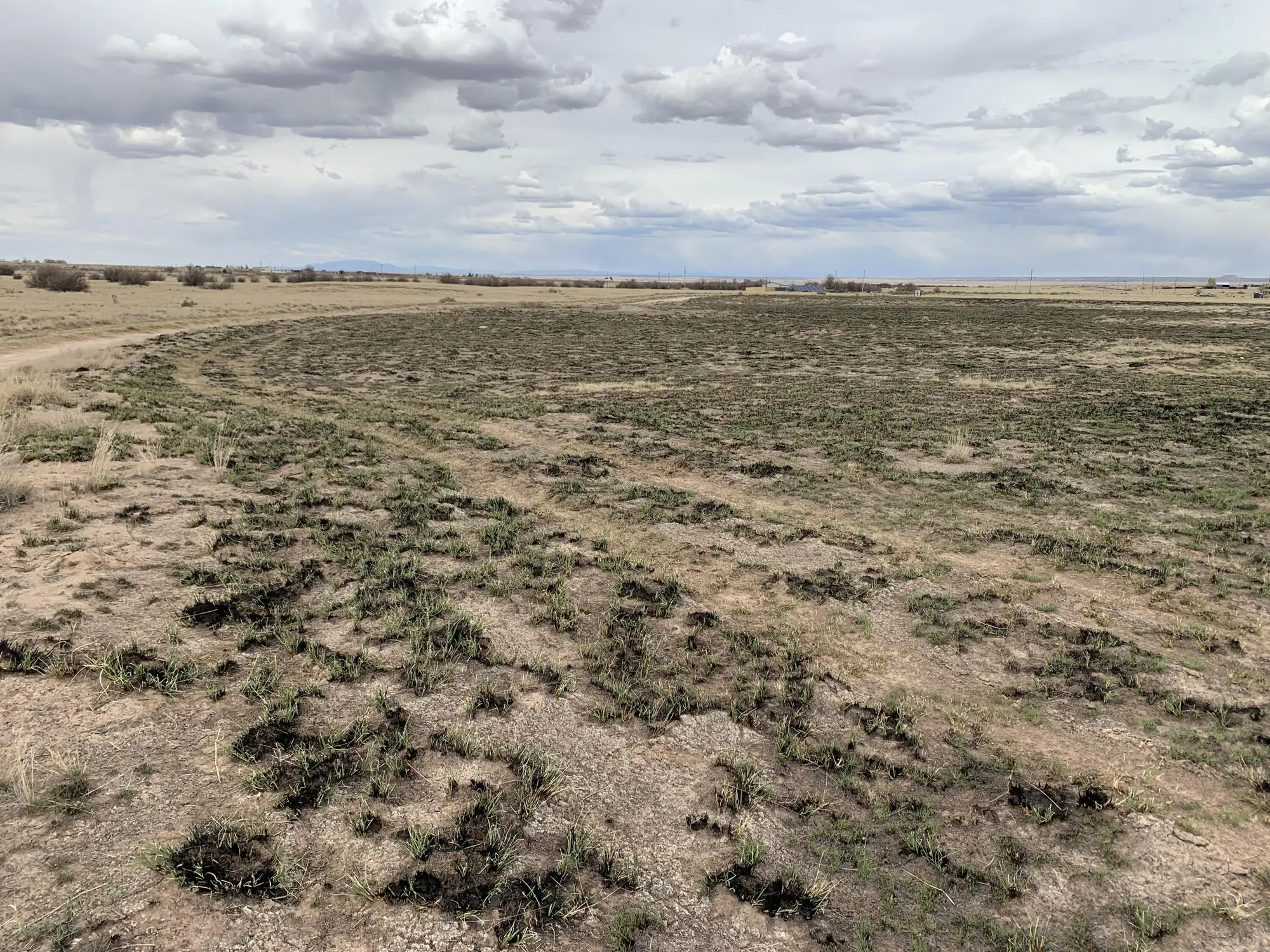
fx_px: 954
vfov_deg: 53.1
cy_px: 476
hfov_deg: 67.3
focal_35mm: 26
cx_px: 635
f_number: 1.8
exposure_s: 1/2421
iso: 25
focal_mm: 4.25
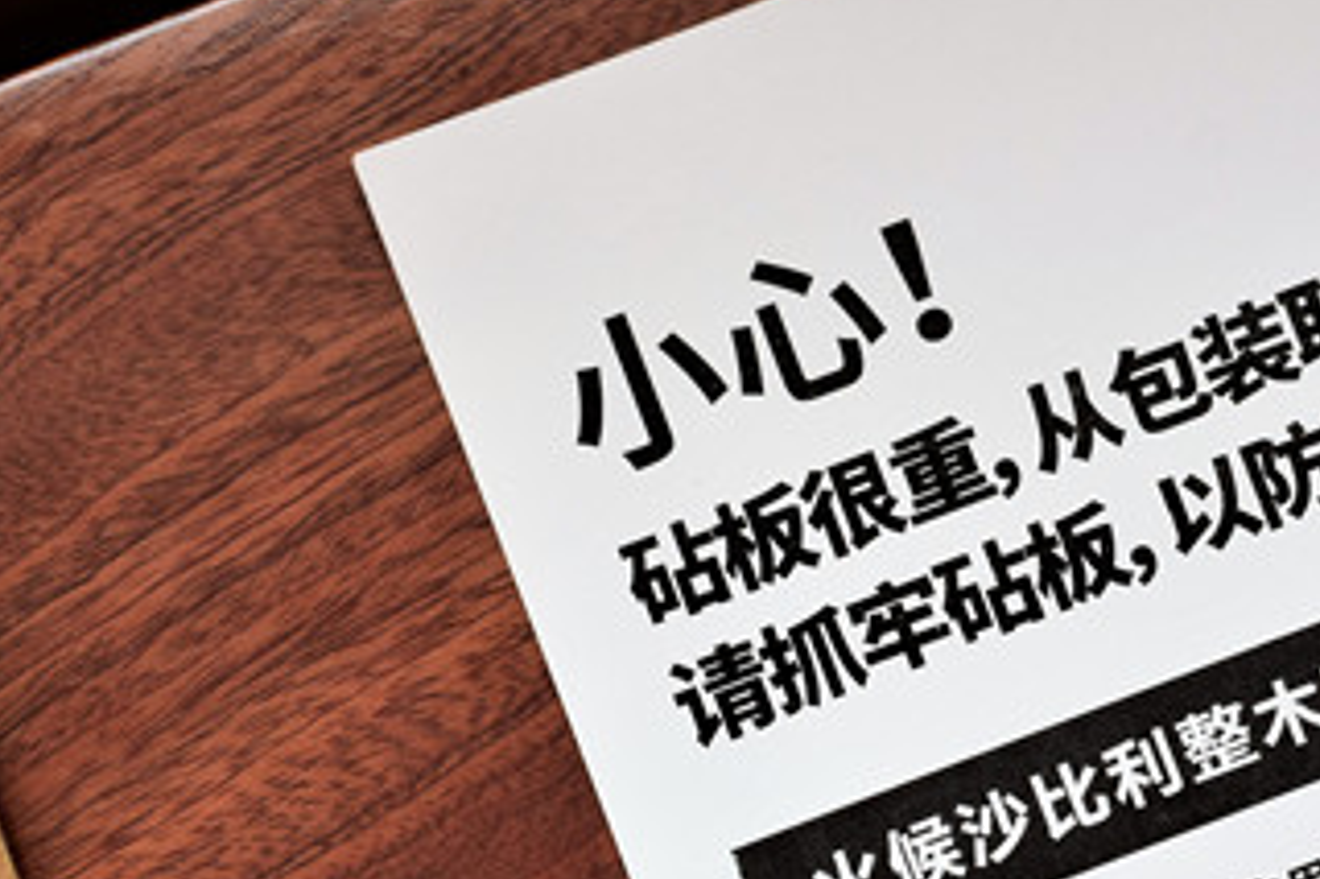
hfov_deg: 12.4
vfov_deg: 8.3
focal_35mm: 164
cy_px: 933
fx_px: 6010
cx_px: 1332
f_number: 8
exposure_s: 1/60
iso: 1100
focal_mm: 50
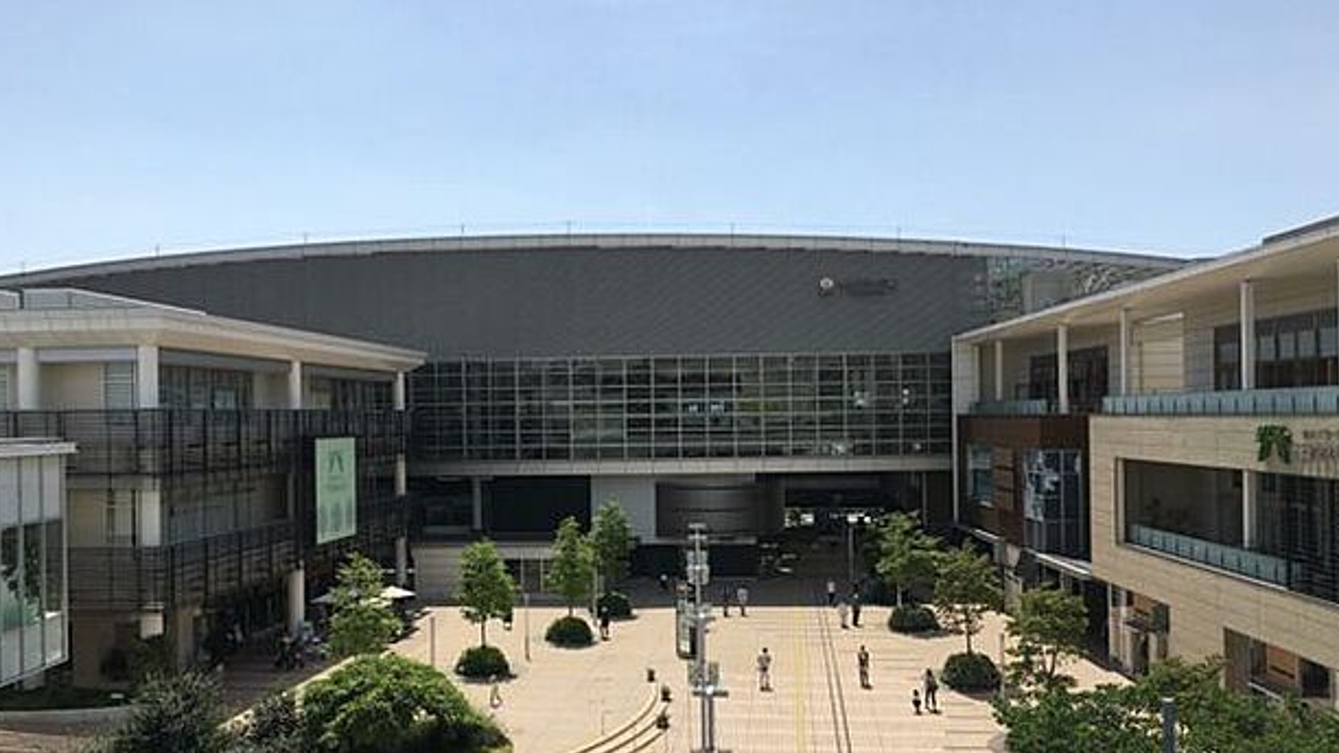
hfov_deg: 61.0
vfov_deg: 36.6
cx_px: 667
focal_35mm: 32
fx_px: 1136
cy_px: 421
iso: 25
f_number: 2.2
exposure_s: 1/1972
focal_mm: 4.15
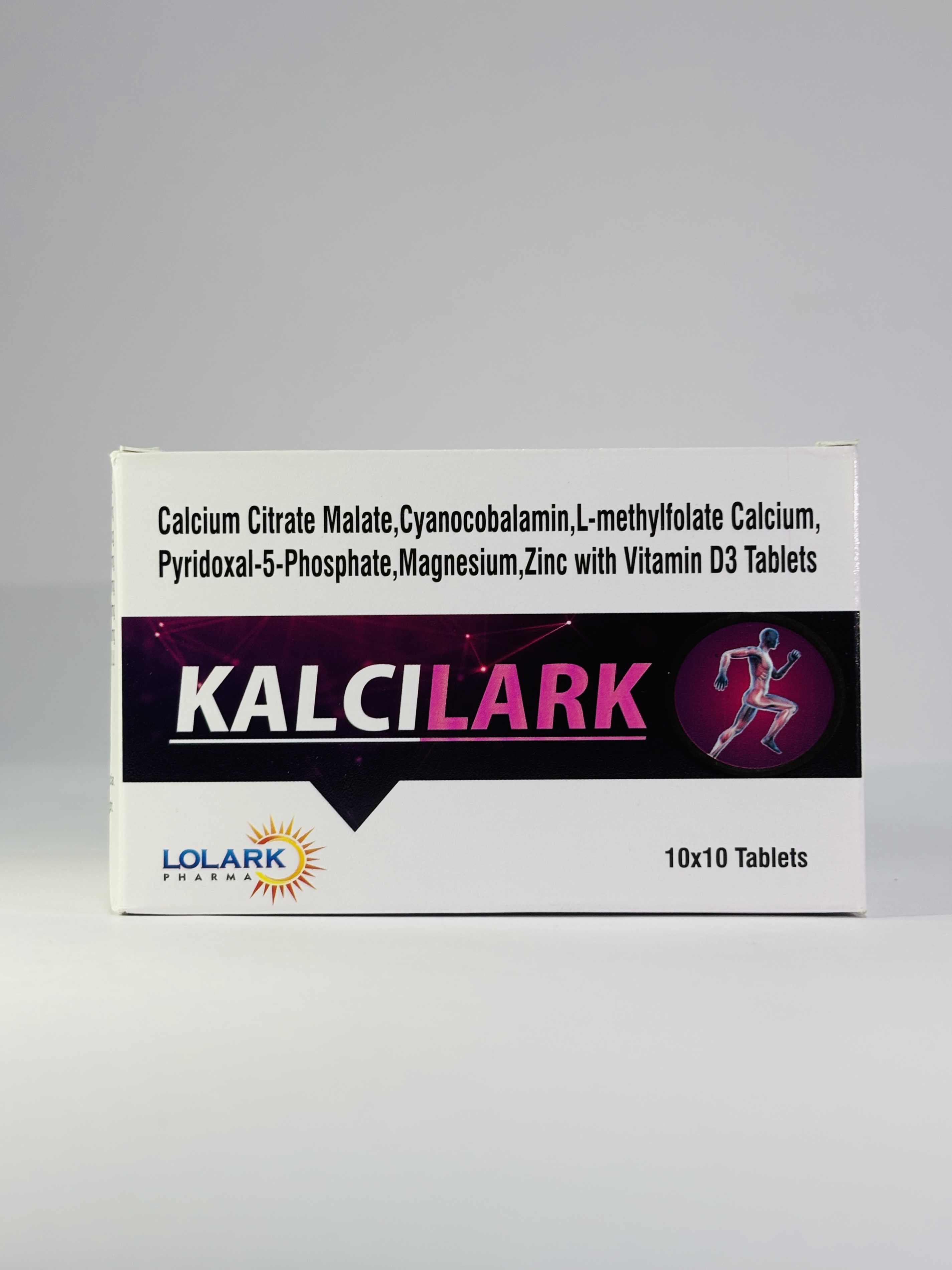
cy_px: 635
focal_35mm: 52
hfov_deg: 28.0
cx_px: 476
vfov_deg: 36.8
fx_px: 1907
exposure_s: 1/50
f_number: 1.6
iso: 32
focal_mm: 5.96
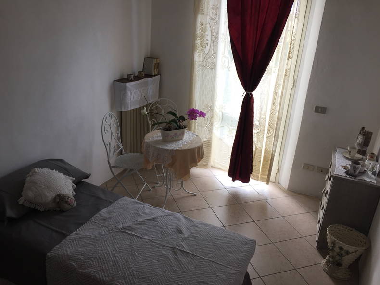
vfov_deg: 48.2
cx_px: 190
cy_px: 142
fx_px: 318
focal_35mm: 29
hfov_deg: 61.7
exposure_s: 1/50
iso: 32
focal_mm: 4.15
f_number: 2.2
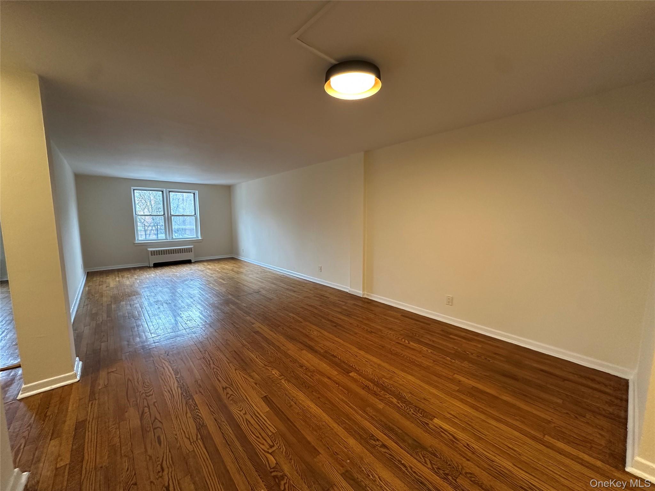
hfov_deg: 102.1
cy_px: 246
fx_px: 265
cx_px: 328
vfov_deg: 85.7
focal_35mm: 14
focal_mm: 2.22
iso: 320
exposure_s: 1/120
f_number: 2.2
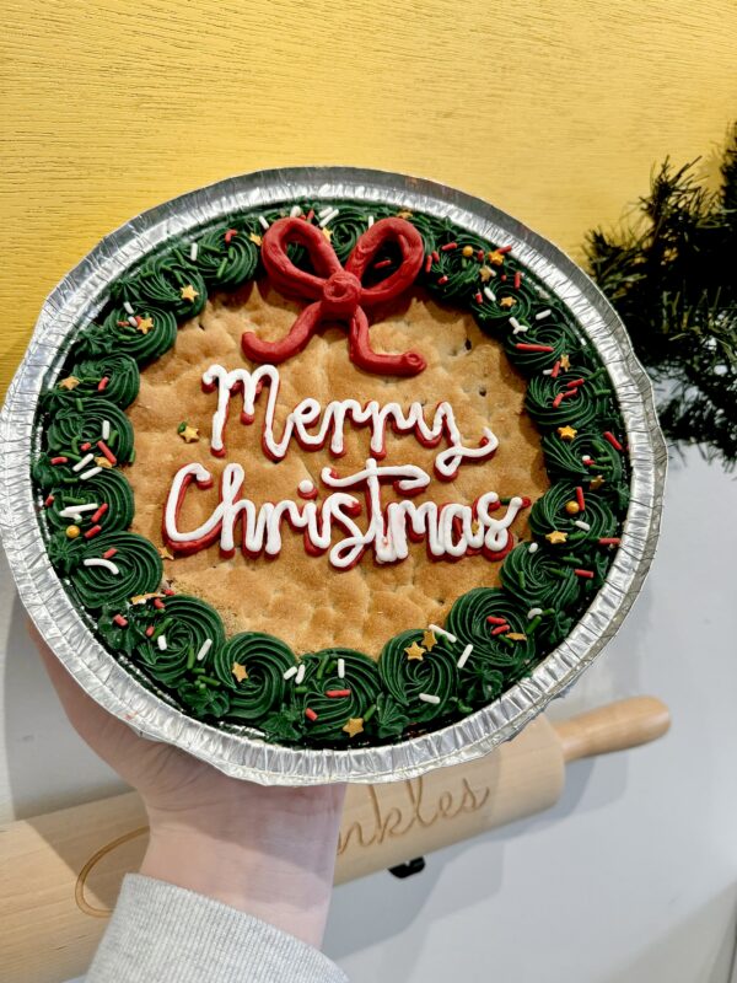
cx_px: 368
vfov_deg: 71.6
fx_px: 681
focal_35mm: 24
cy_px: 492
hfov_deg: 56.8
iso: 125
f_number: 1.78
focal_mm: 6.76
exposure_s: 1/120
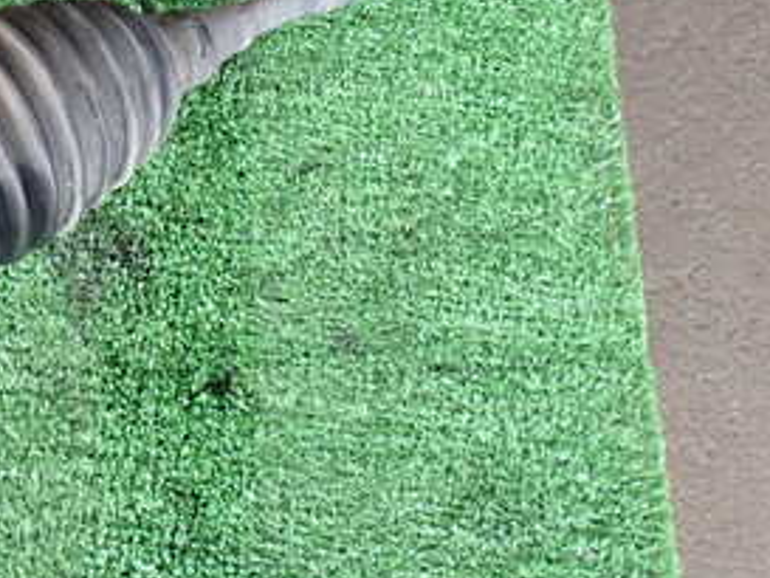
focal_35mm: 79
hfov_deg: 23.4
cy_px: 76
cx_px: -45
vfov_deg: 18.4
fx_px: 1758
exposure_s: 1/80
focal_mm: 6.37
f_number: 2.5
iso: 200
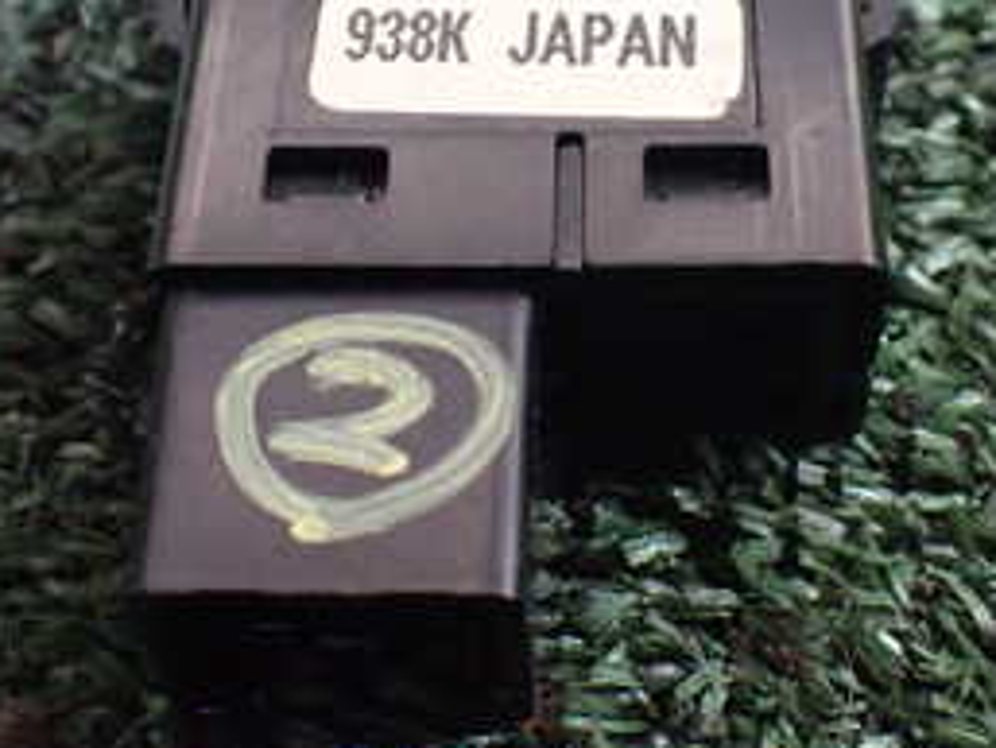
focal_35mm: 70
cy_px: 128
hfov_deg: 27.8
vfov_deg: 20.7
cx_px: 504
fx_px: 2015
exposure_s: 1/30
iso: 1000
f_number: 2.3
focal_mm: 5.4
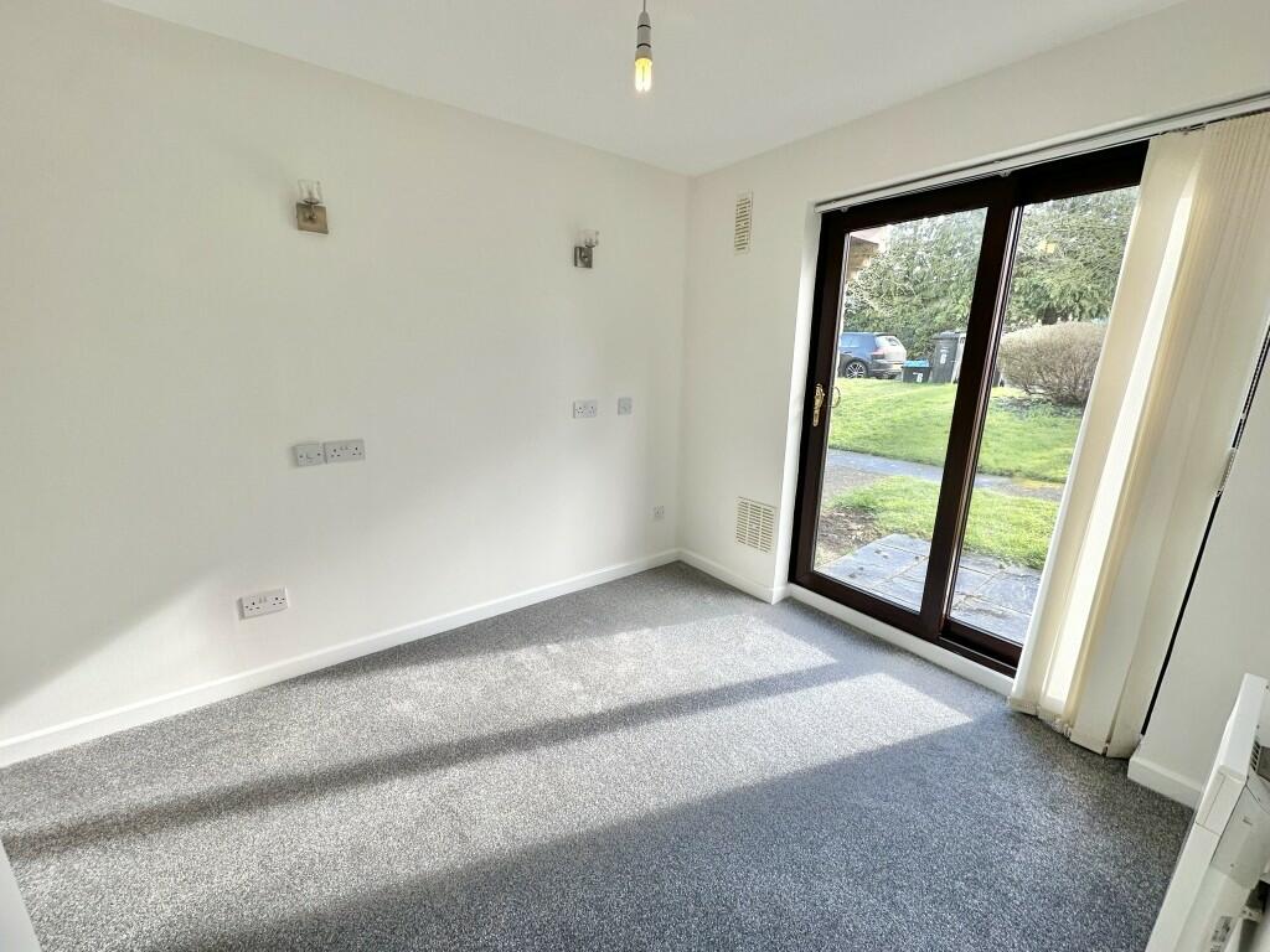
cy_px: 476
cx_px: 635
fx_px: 514
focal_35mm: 14
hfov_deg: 102.1
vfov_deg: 85.7
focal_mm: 2.22
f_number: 2.2
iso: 50
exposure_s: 1/100
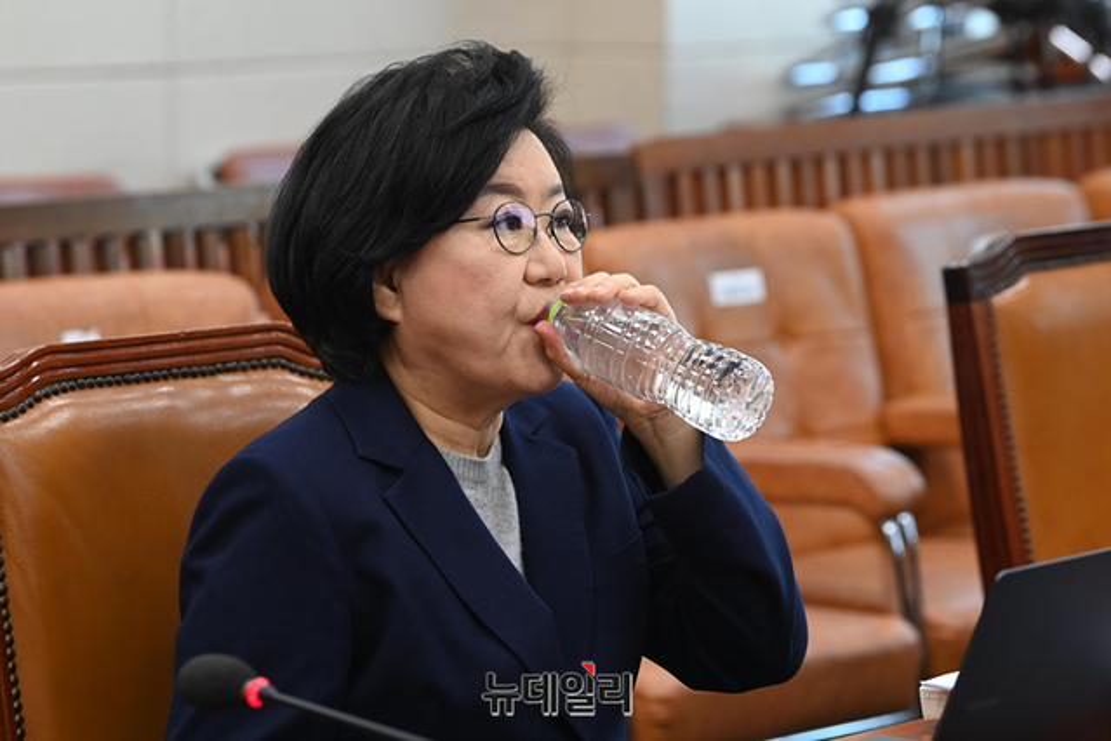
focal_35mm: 150
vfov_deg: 9.1
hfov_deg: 13.7
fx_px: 4629
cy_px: 370
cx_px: 556
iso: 3200
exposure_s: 1/250
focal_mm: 150
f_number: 5.6
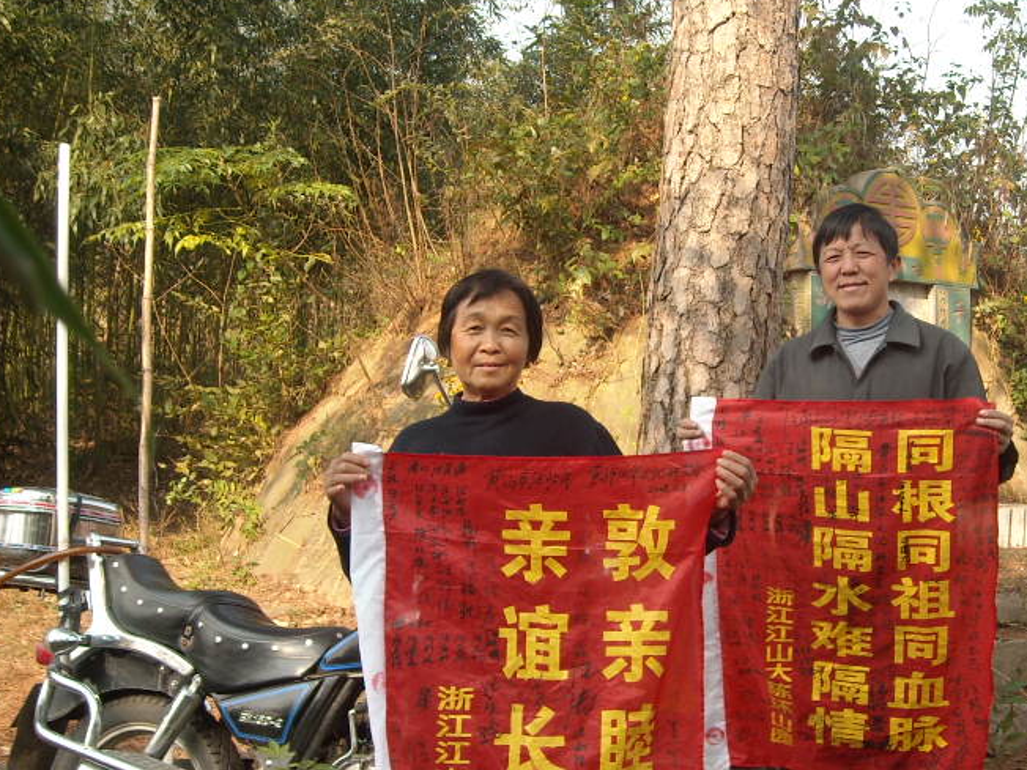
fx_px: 1632
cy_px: 430
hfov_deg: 34.7
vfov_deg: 26.5
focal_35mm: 55
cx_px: 660
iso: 64
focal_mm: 5.7
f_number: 2.8
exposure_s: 1/250
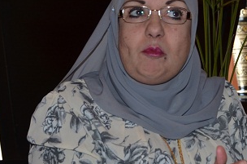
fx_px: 527
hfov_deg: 26.2
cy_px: 106
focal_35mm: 77
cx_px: 173
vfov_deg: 17.6
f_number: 4
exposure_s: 1/60
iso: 320
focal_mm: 26
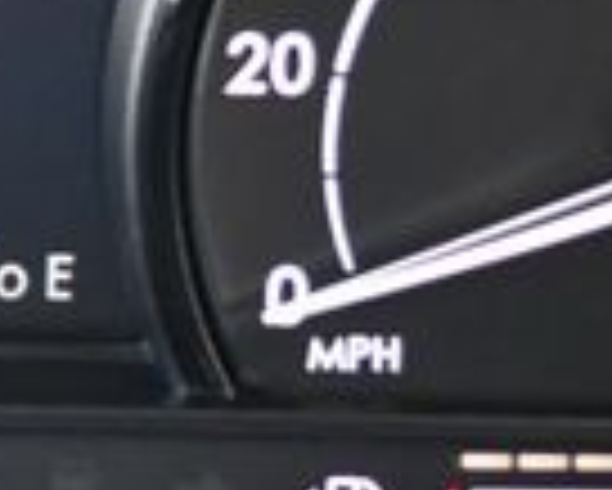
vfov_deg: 6.2
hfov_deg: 7.6
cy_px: -40
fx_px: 4477
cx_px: -428
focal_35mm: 247
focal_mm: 28
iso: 1600
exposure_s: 1/125
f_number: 4.5
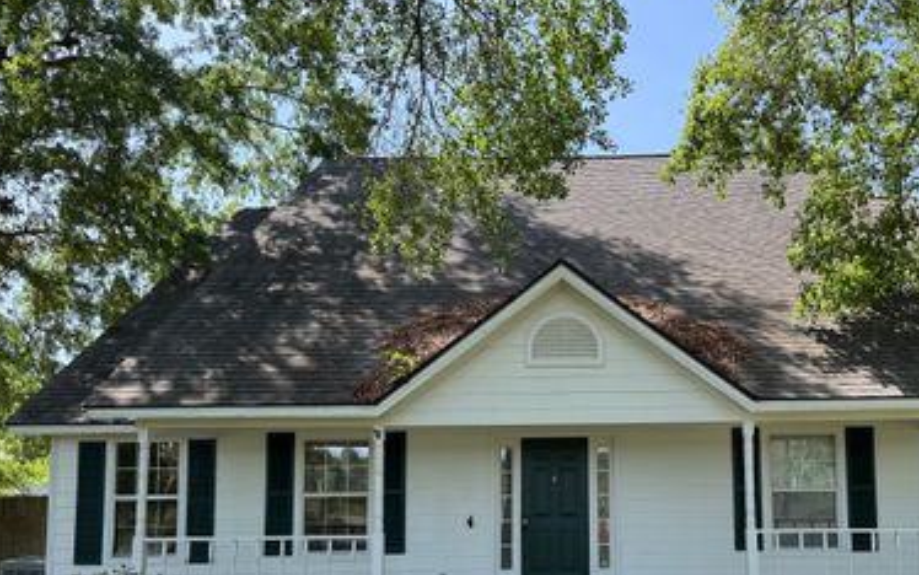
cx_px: 575
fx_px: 852
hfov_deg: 56.0
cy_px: 426
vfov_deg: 36.5
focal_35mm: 34
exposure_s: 1/842
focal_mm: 6.76
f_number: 1.78
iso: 80
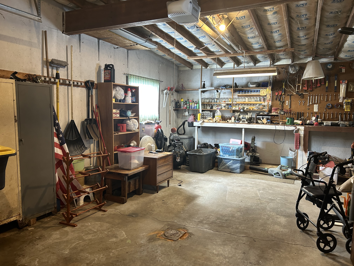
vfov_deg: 53.1
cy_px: 133
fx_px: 266
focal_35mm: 26
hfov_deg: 67.3
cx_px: 177
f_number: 1.5
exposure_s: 1/60
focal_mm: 5.7
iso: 200
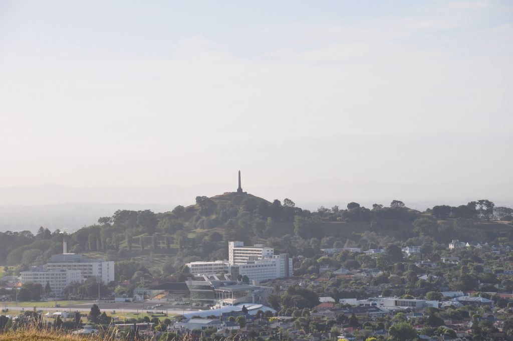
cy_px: 170
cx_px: 256
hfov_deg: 13.1
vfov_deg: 8.7
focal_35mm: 158
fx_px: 2242
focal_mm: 105
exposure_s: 1/400
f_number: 11
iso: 200
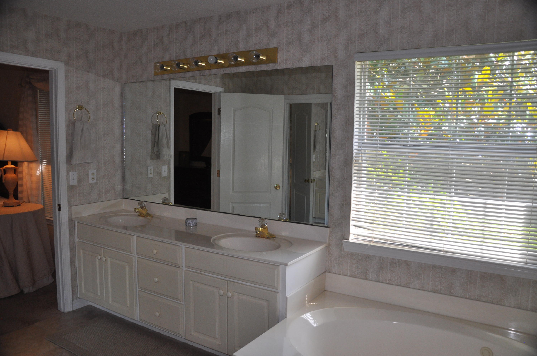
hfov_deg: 67.4
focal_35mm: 27
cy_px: 178
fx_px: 402
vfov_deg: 47.8
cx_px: 268
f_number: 3.5
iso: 640
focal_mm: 18
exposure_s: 1/125
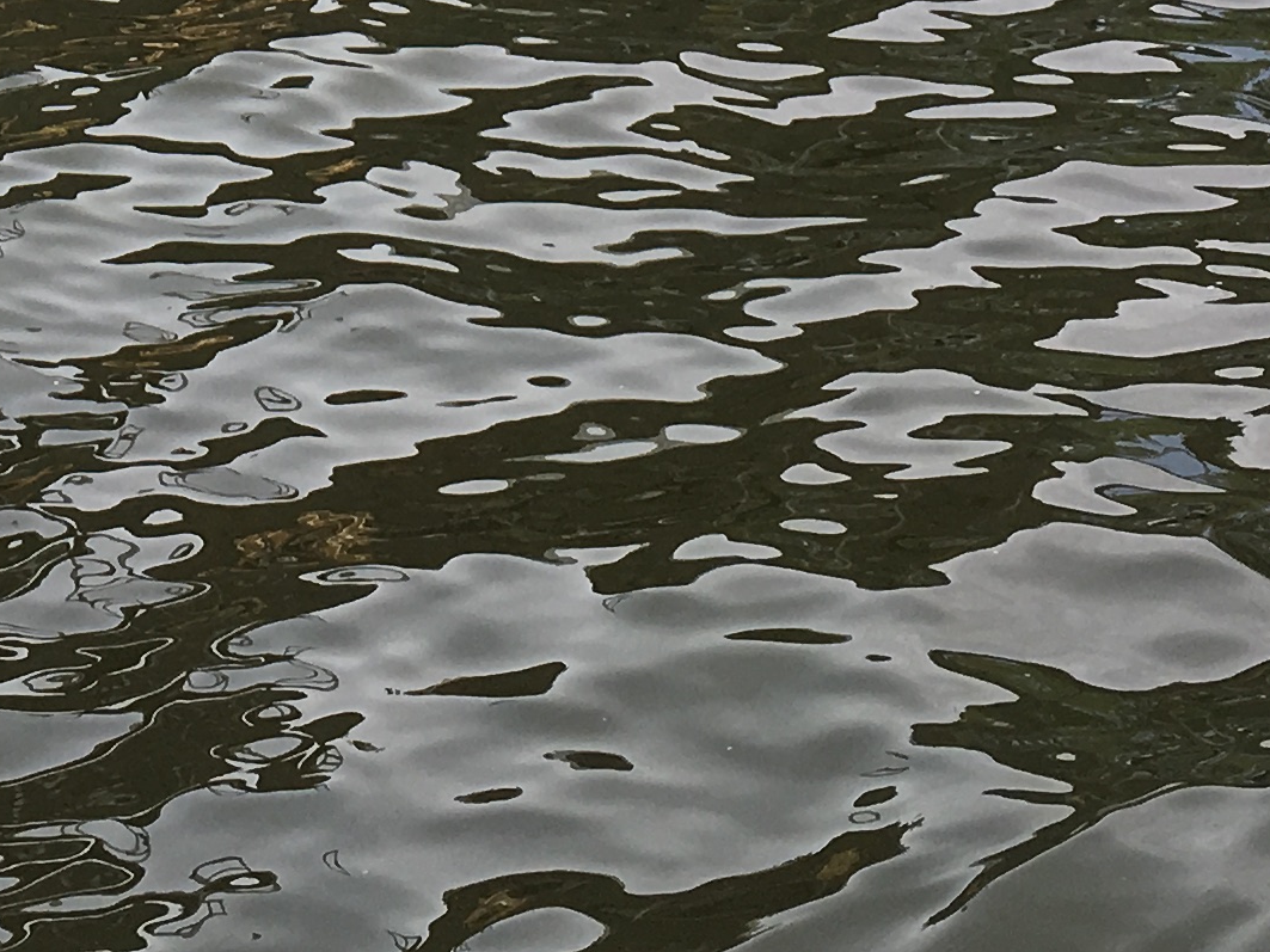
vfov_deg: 12.5
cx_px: 121
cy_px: -662
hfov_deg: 17.6
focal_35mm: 110
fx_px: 4035
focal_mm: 4.15
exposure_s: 1/818
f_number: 2.2
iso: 25
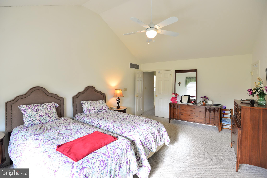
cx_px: 134
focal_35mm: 16
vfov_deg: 73.8
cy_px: 89
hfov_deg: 96.7
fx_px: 119
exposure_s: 1/80
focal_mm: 16
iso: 640
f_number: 4
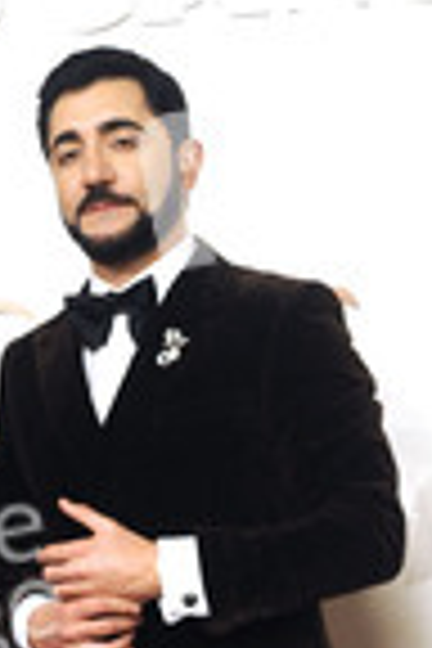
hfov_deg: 10.8
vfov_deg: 15.6
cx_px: -38
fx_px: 2250
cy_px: 837
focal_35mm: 125
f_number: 7.1
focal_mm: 45
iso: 2500
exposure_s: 1/250
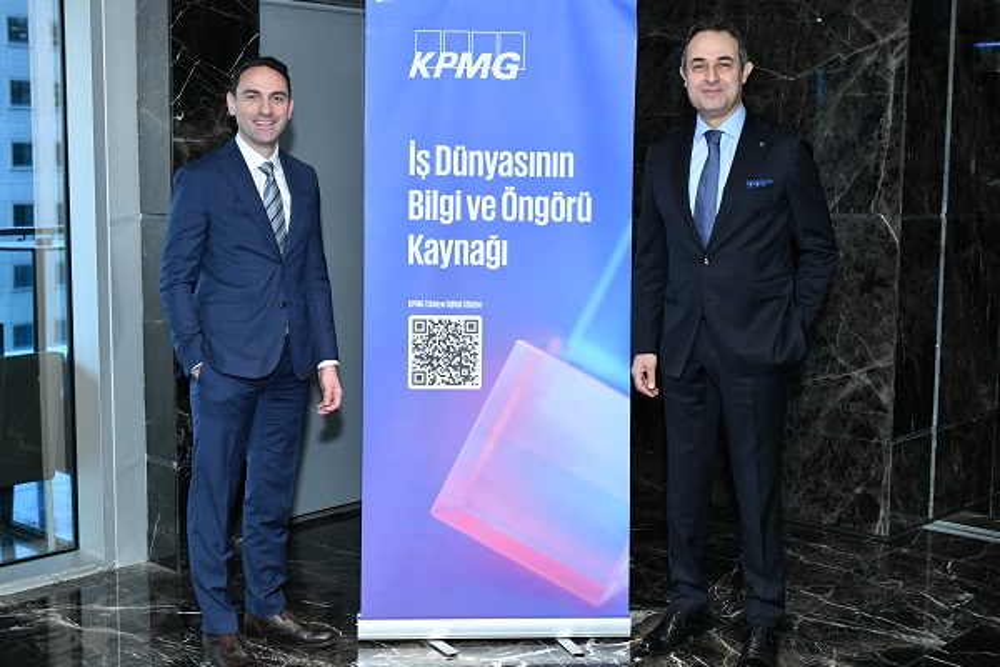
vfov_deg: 31.9
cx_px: 500
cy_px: 334
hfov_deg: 46.4
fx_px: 1167
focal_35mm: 42
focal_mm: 42
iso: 2000
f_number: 5
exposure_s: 1/125
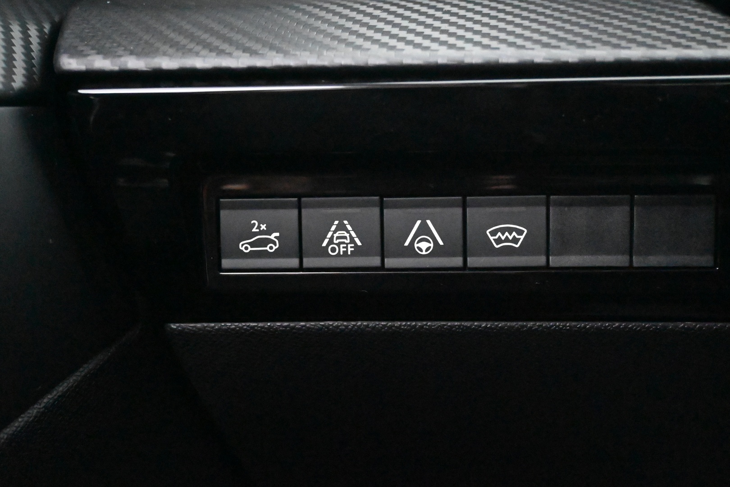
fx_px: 912
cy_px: 244
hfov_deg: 43.6
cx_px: 365
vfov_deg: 29.9
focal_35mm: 45
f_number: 4.8
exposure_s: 1/50
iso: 28800
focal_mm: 30
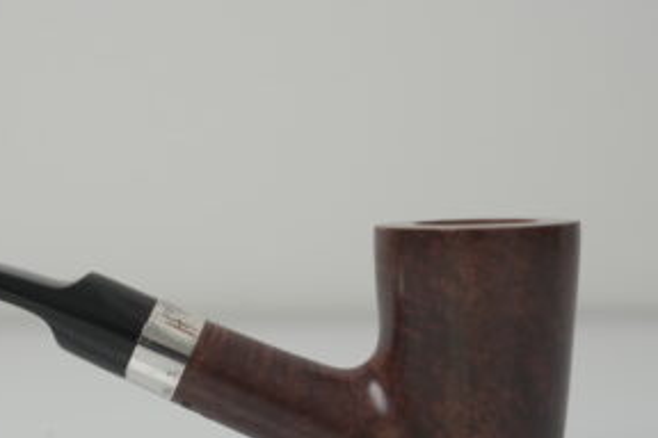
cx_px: 176
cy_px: 256
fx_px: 1901
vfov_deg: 13.2
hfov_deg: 19.5
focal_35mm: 104
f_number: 5.6
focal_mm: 50
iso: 500
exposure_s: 1/125
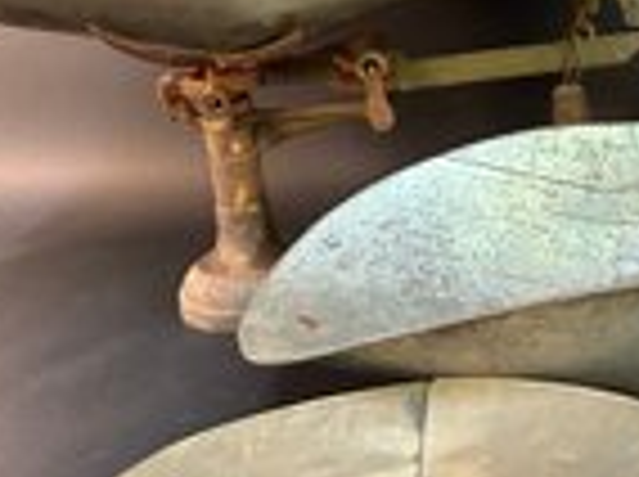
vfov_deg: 24.9
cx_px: 668
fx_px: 1069
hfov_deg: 30.4
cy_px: 124
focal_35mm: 58
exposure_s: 1/60
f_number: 1.78
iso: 500
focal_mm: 6.86
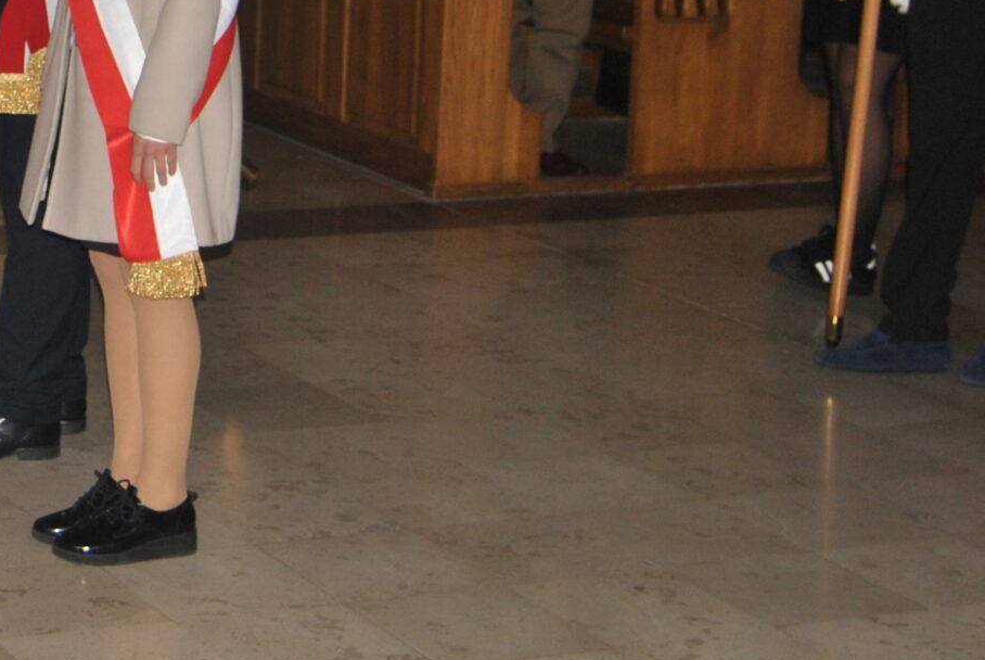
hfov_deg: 17.5
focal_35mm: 110
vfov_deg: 12.3
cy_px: -38
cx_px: -265
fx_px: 3014
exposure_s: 1/60
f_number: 4
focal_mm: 26
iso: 200
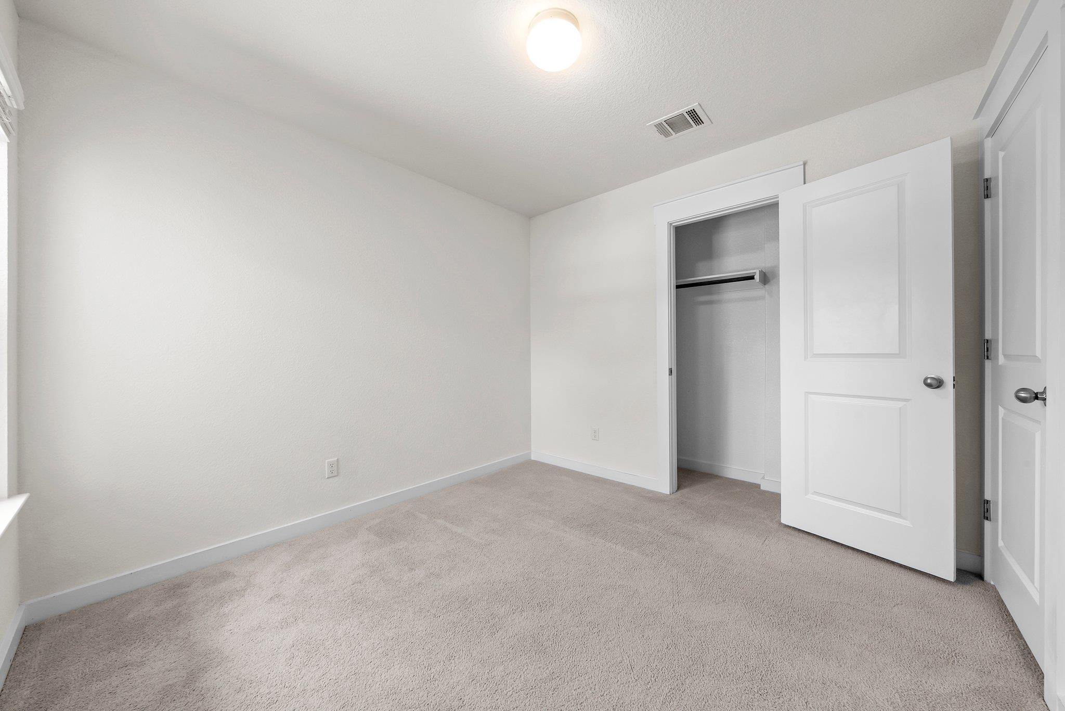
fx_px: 355
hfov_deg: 112.6
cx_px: 532
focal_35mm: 12
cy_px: 356
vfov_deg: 90.1
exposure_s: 1/8
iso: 1250
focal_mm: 12
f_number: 11
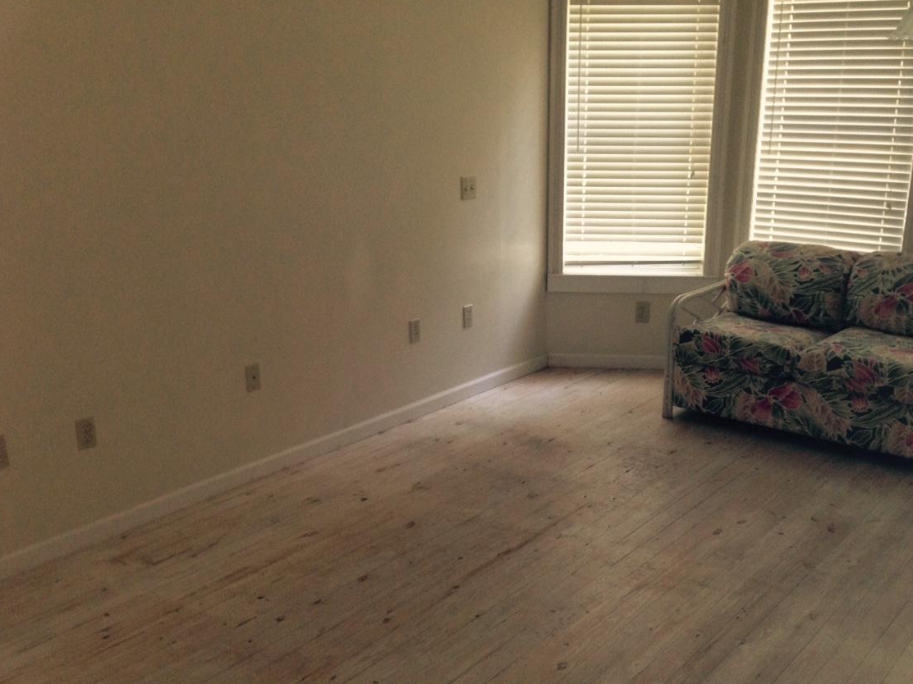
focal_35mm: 38
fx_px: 1002
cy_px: 391
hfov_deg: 48.9
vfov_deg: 37.6
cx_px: 502
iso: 100
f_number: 2.4
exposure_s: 1/20
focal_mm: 4.12
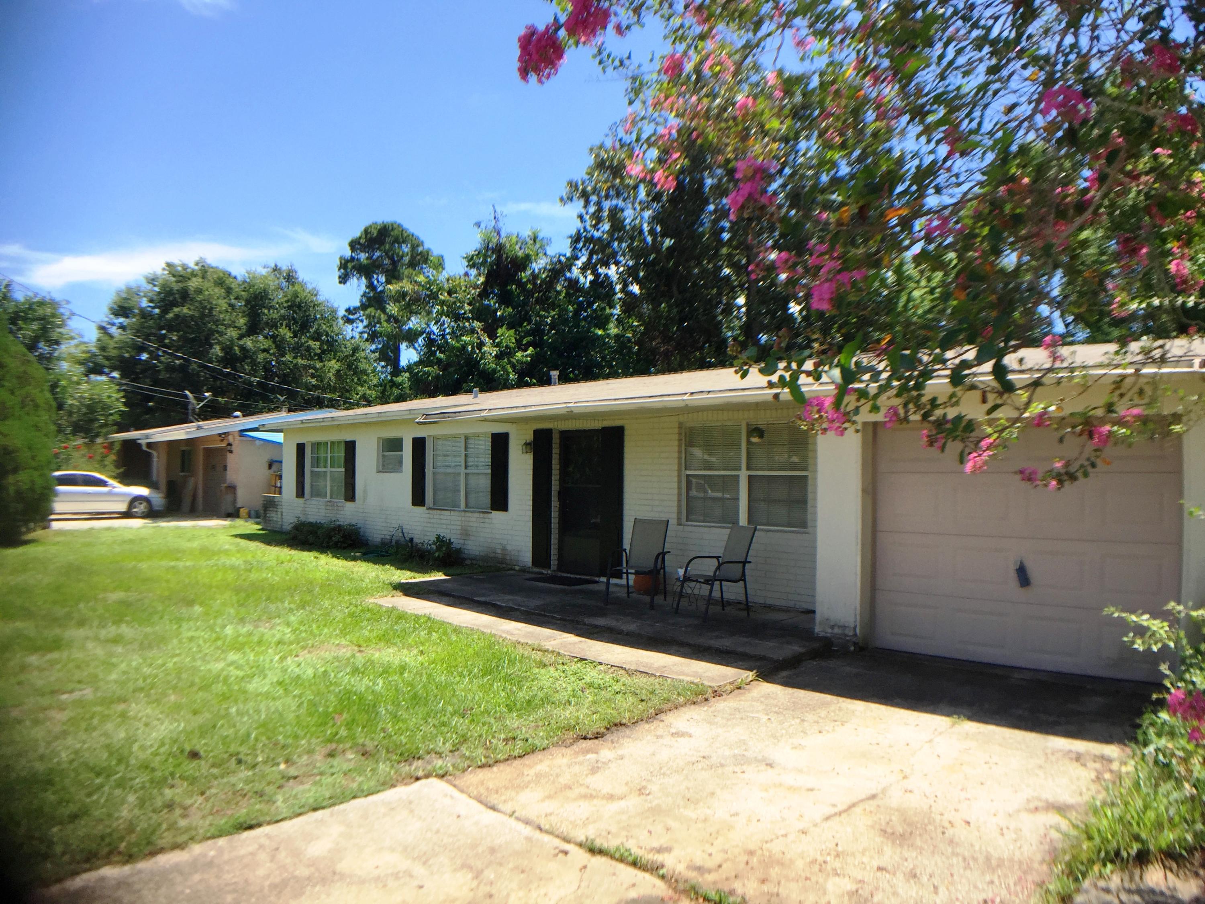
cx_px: 602
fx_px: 1010
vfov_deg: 48.2
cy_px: 452
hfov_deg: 61.7
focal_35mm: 29
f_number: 2.2
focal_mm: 4.15
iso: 32
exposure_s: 1/1130
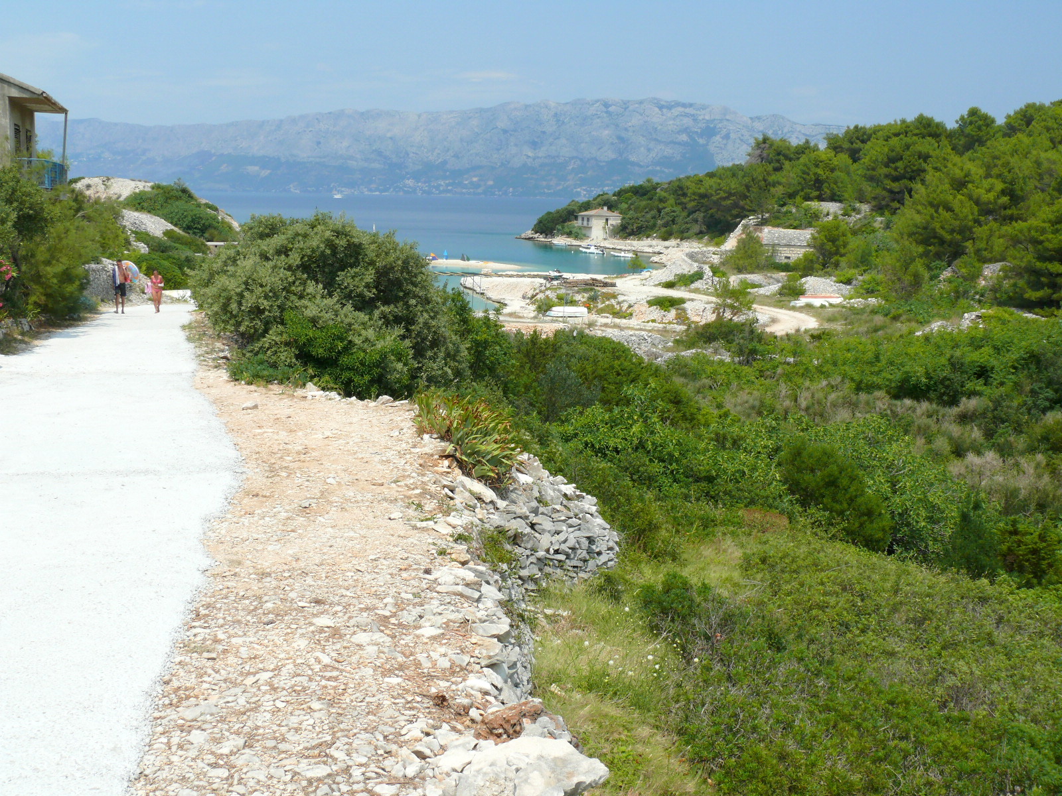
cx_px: 531
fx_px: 1074
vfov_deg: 40.7
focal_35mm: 35
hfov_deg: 52.6
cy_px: 398
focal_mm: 7.4
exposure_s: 1/200
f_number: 5.6
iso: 100
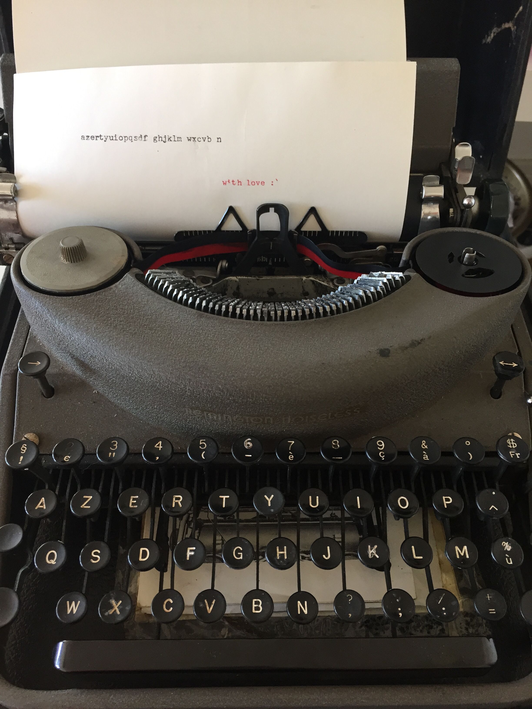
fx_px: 594
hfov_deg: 48.2
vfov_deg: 61.7
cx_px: 266
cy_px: 354
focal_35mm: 29
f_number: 2.2
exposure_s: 1/33
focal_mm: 4.15
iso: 50
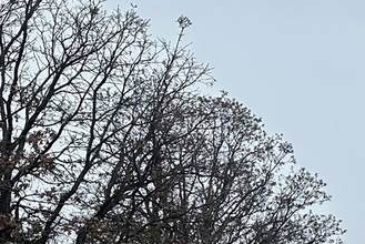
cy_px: 291
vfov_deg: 13.7
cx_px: 658
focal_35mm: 97
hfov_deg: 17.2
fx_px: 984
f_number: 1.78
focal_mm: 6.86
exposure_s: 1/1812
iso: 80
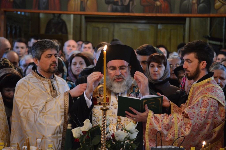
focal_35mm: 129
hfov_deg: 15.9
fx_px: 809
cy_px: 75
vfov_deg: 10.6
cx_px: 113
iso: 2800
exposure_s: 1/60
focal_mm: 86
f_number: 4.2
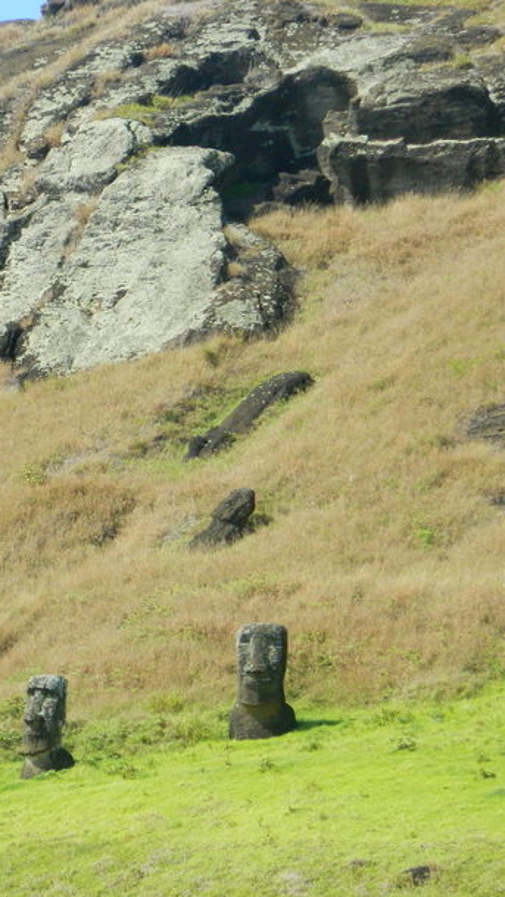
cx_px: 130
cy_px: 511
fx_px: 12105
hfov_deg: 2.4
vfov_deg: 4.2
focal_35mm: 509
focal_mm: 50
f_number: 5.6
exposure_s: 1/500
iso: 140
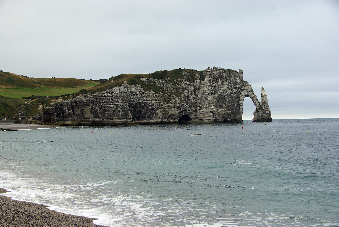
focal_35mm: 64
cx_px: 170
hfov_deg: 31.4
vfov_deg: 21.3
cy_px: 114
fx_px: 603
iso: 100
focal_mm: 42.5
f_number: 6.7
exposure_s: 1/125
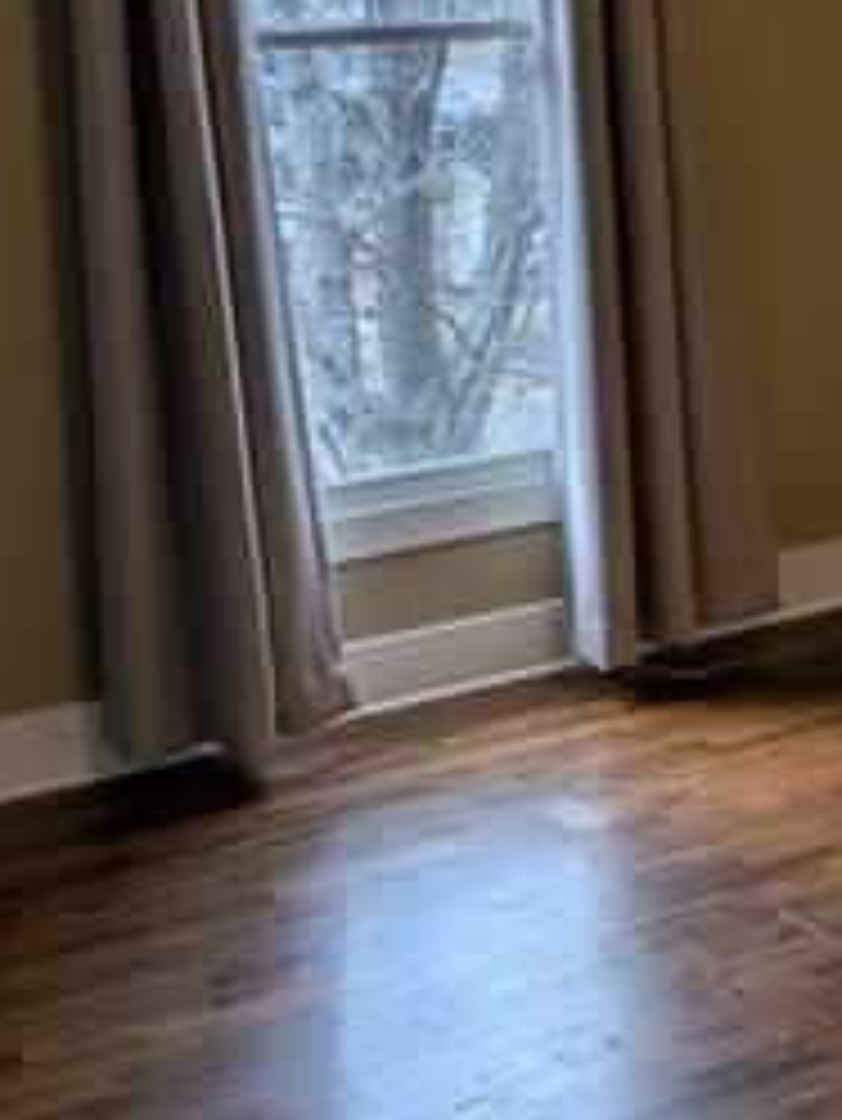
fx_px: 2398
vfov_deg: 26.0
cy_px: 306
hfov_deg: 18.6
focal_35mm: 74
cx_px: 1067
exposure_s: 1/305
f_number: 1.7
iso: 29
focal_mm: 4.53
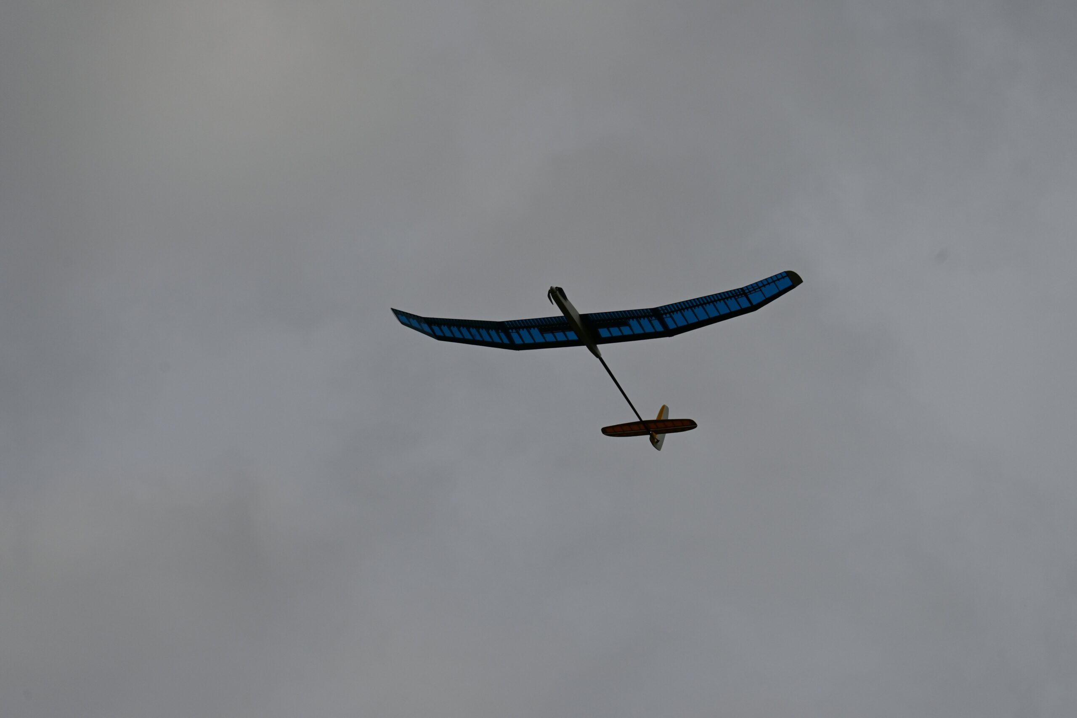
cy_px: 359
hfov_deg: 5.5
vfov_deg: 3.7
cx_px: 538
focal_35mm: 375
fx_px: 11219
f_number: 11
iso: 200
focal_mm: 250
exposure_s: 1/800
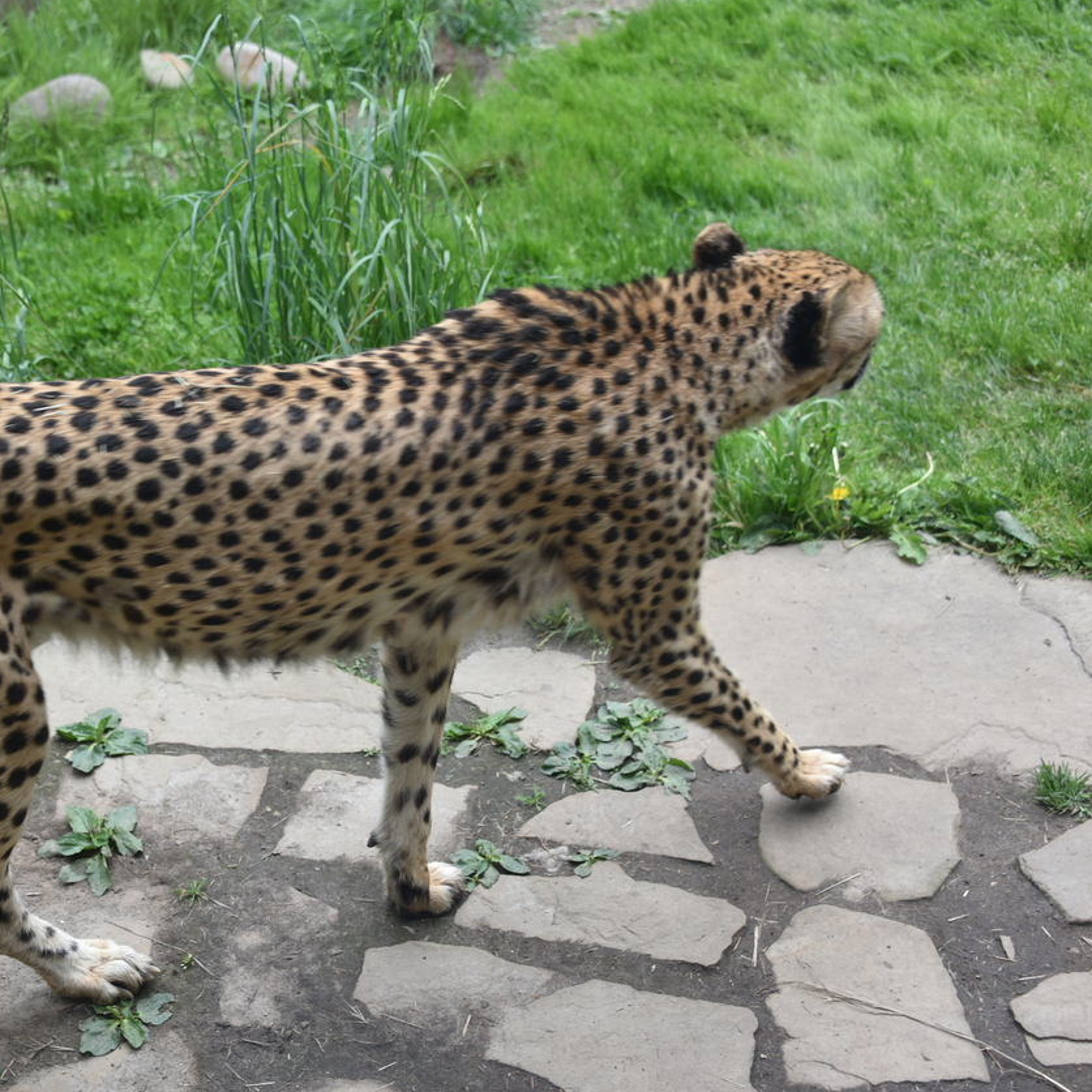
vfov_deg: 32.8
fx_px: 1856
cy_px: 553
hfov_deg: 32.4
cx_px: 324
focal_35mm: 52
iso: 100
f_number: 5.6
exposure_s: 1/125
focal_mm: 40
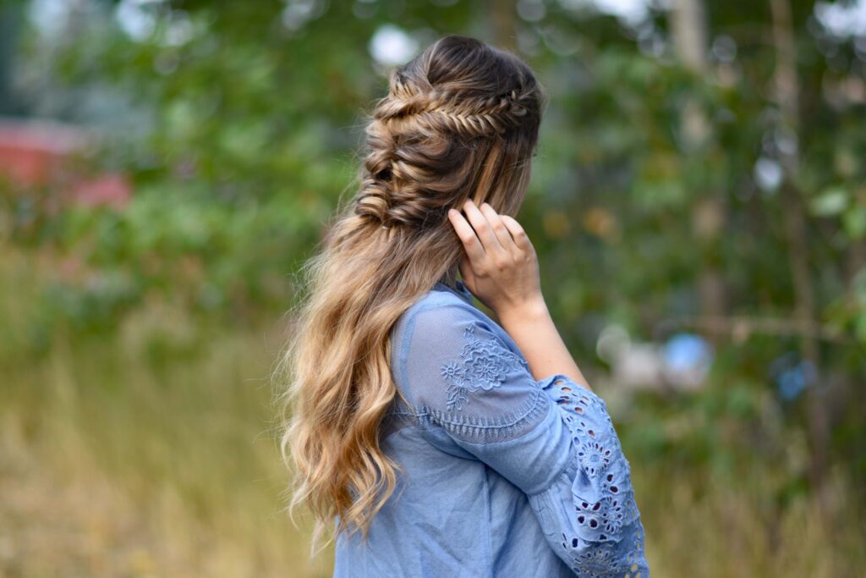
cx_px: 433
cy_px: 289
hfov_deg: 16.1
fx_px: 3067
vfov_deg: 10.8
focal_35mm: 128
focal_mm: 85
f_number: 1.8
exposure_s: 1/160
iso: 200
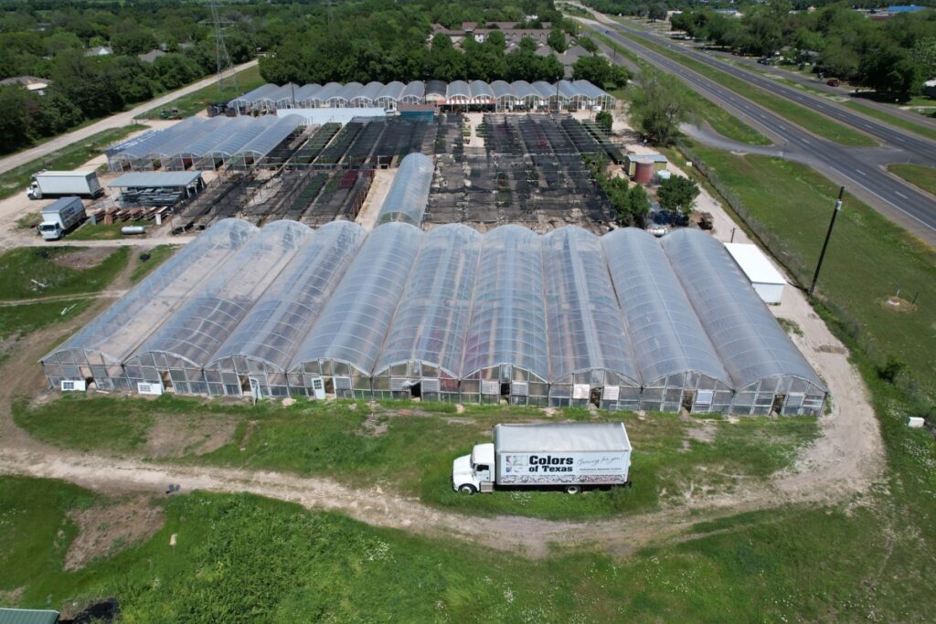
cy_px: 312
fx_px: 572
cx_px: 468
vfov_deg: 57.2
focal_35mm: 22
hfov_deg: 78.6
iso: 100
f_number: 2.8
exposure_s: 1/2500
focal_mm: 8.38
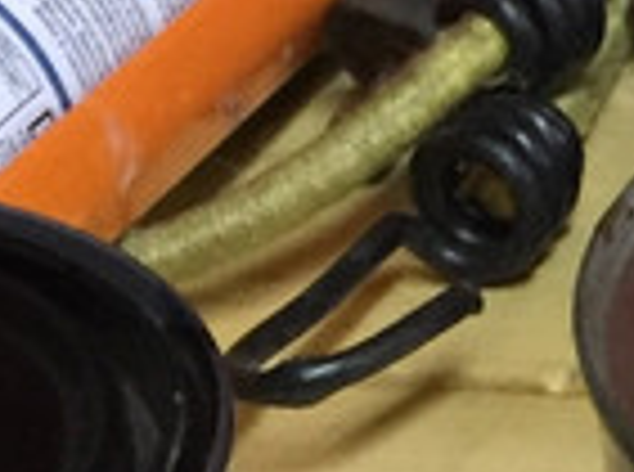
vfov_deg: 6.5
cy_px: 1038
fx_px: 4019
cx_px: 1378
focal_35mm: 220
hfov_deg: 8.4
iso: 250
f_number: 2.2
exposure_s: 1/33
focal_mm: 4.15
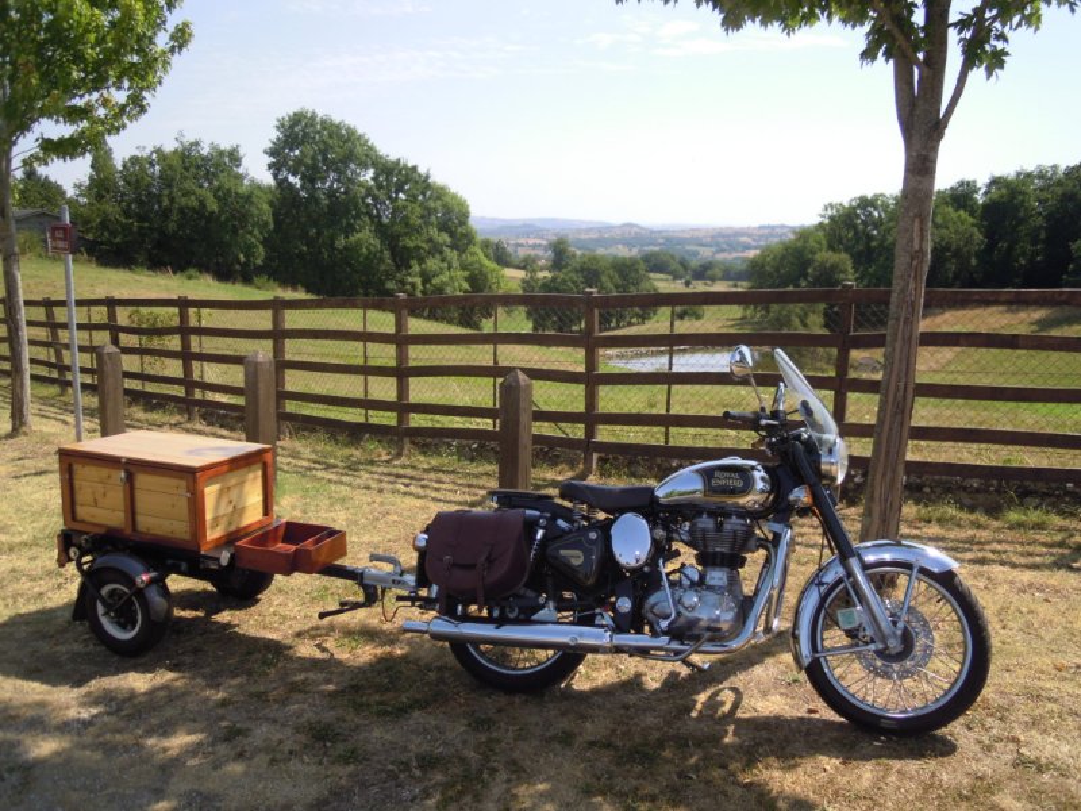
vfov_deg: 49.7
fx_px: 874
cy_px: 406
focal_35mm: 28
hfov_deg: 63.4
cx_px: 540
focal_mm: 5
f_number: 7.6
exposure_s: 1/160
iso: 100
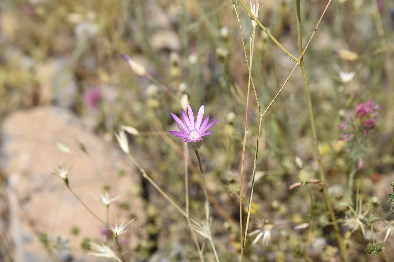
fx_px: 613
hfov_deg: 35.6
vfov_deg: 24.2
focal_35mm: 56
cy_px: 131
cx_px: 197
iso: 100
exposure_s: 1/500
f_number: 7.1
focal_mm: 56
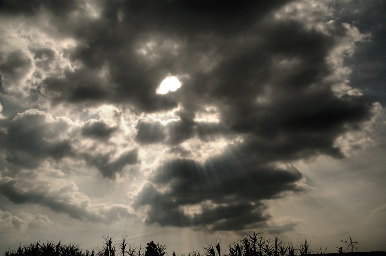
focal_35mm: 27
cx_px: 193
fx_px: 289
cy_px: 128
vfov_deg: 47.8
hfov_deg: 67.4
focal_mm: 18
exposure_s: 1/640
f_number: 13
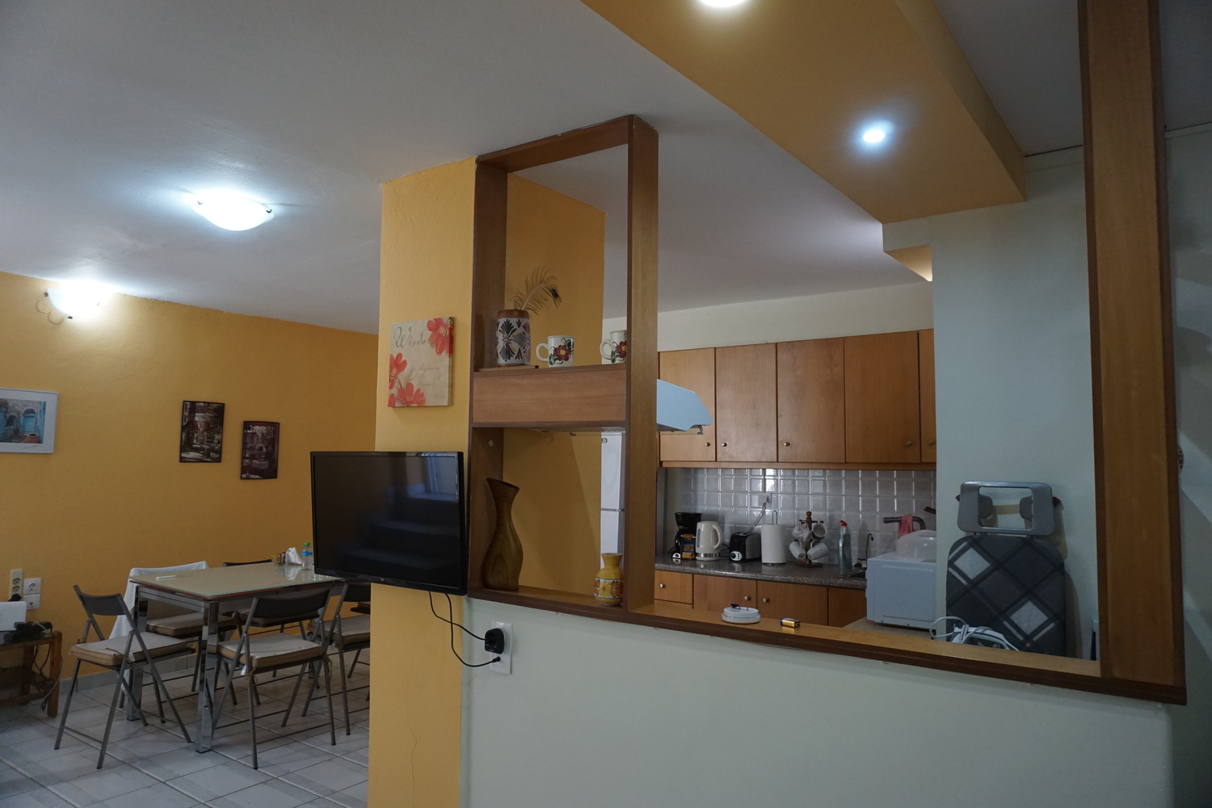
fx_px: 808
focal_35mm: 24
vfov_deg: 53.1
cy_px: 404
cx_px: 606
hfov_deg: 73.7
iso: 1000
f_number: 4
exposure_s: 1/160
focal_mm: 16
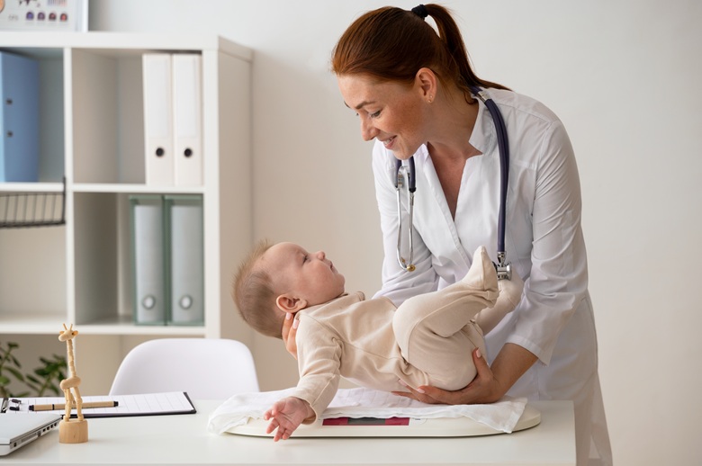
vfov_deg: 18.1
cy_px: 233
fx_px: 1461
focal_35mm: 75
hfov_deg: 27.0
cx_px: 351
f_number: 4
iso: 640
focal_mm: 75
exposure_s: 1/800
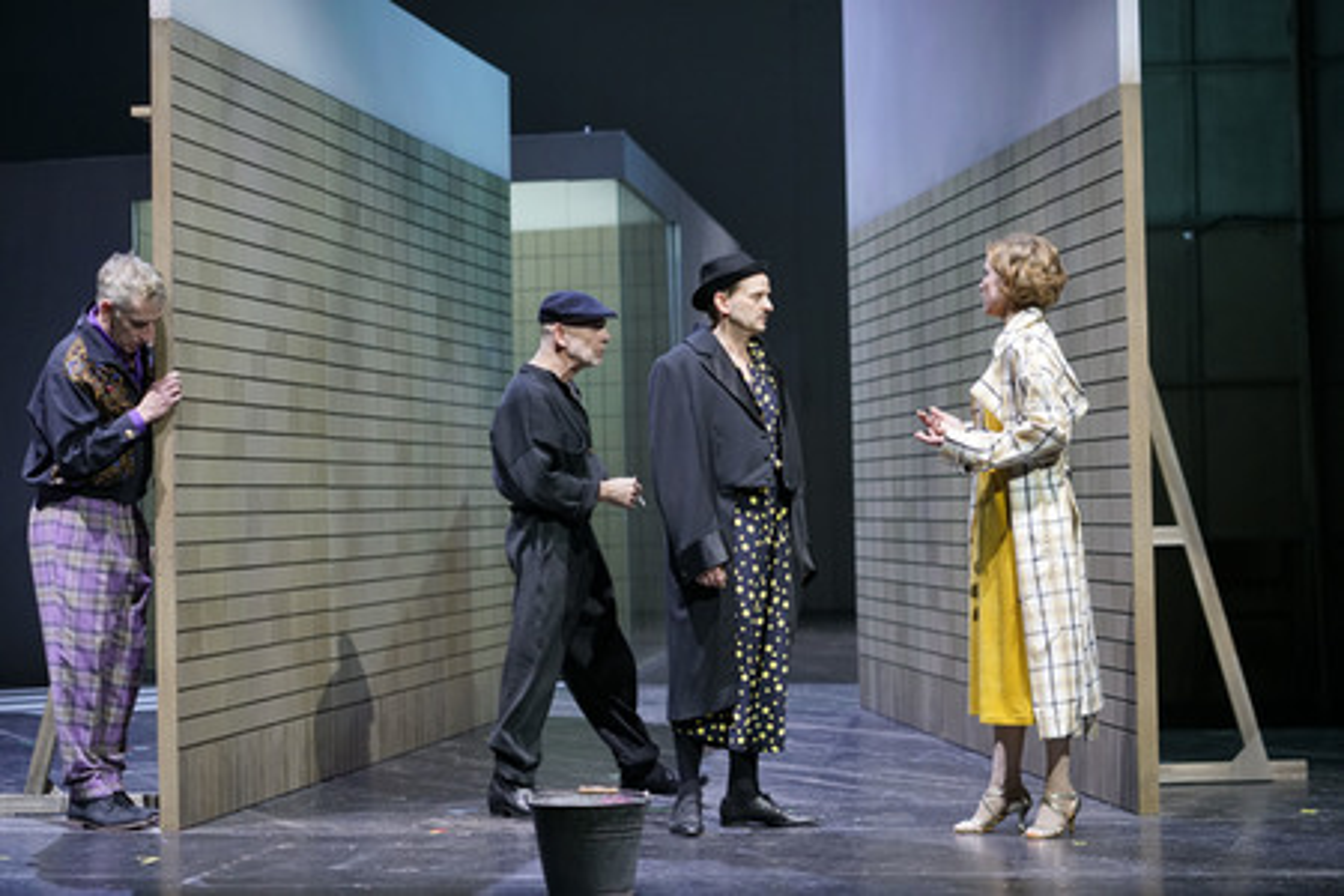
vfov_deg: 16.1
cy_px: 448
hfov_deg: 23.9
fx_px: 3173
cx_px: 672
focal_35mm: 85
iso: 1600
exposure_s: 1/320
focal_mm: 85
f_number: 3.2
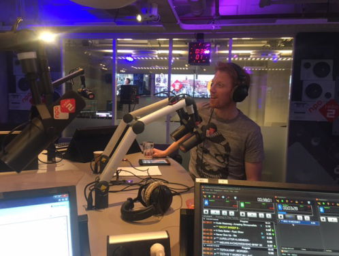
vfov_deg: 48.3
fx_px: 284
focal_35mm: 29
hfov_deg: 61.6
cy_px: 128
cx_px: 170
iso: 200
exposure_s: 1/20
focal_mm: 4.15
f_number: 2.2
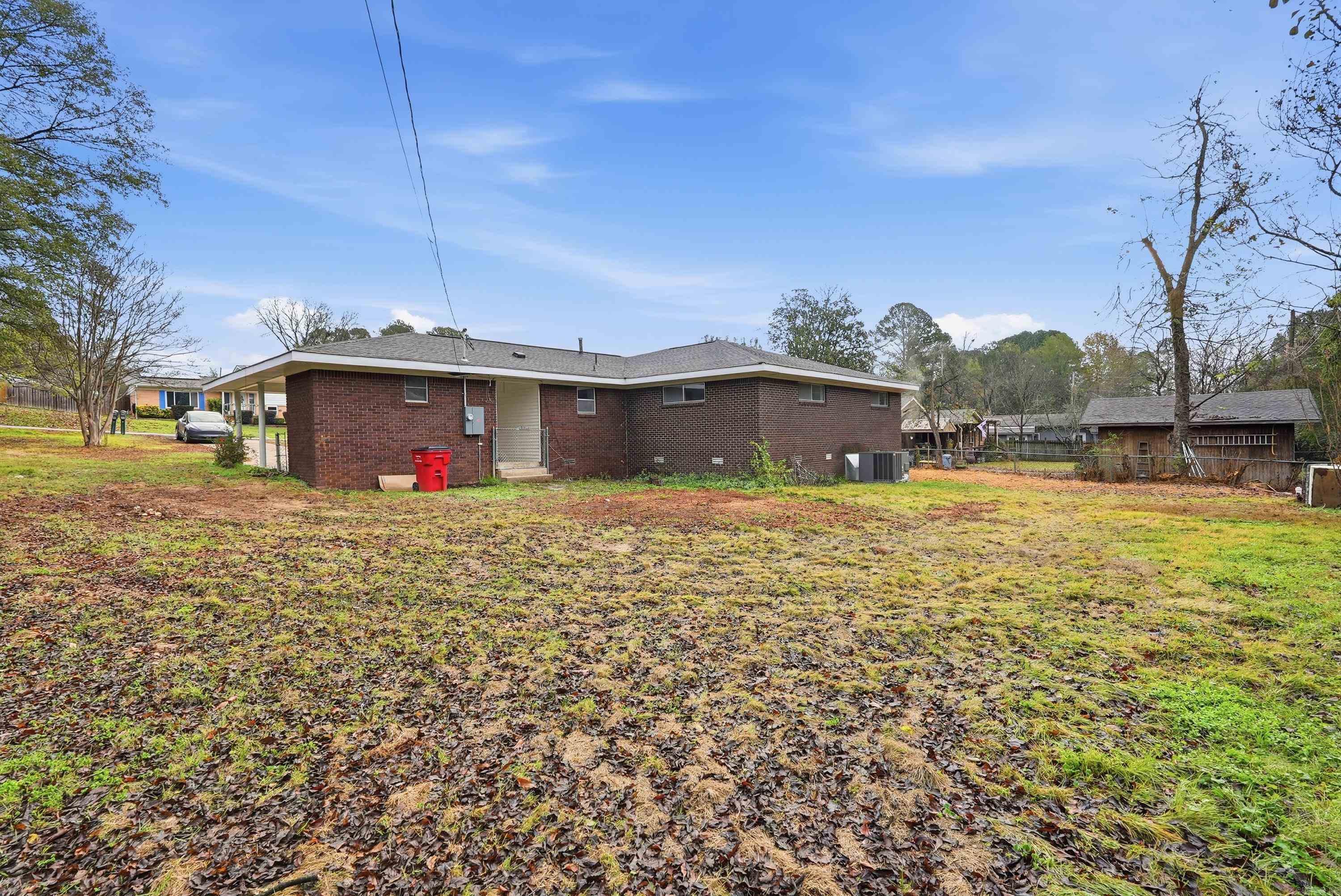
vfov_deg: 73.8
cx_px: 670
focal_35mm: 16
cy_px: 448
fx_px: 596
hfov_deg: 96.7
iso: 250
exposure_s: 1/200
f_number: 9
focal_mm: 16
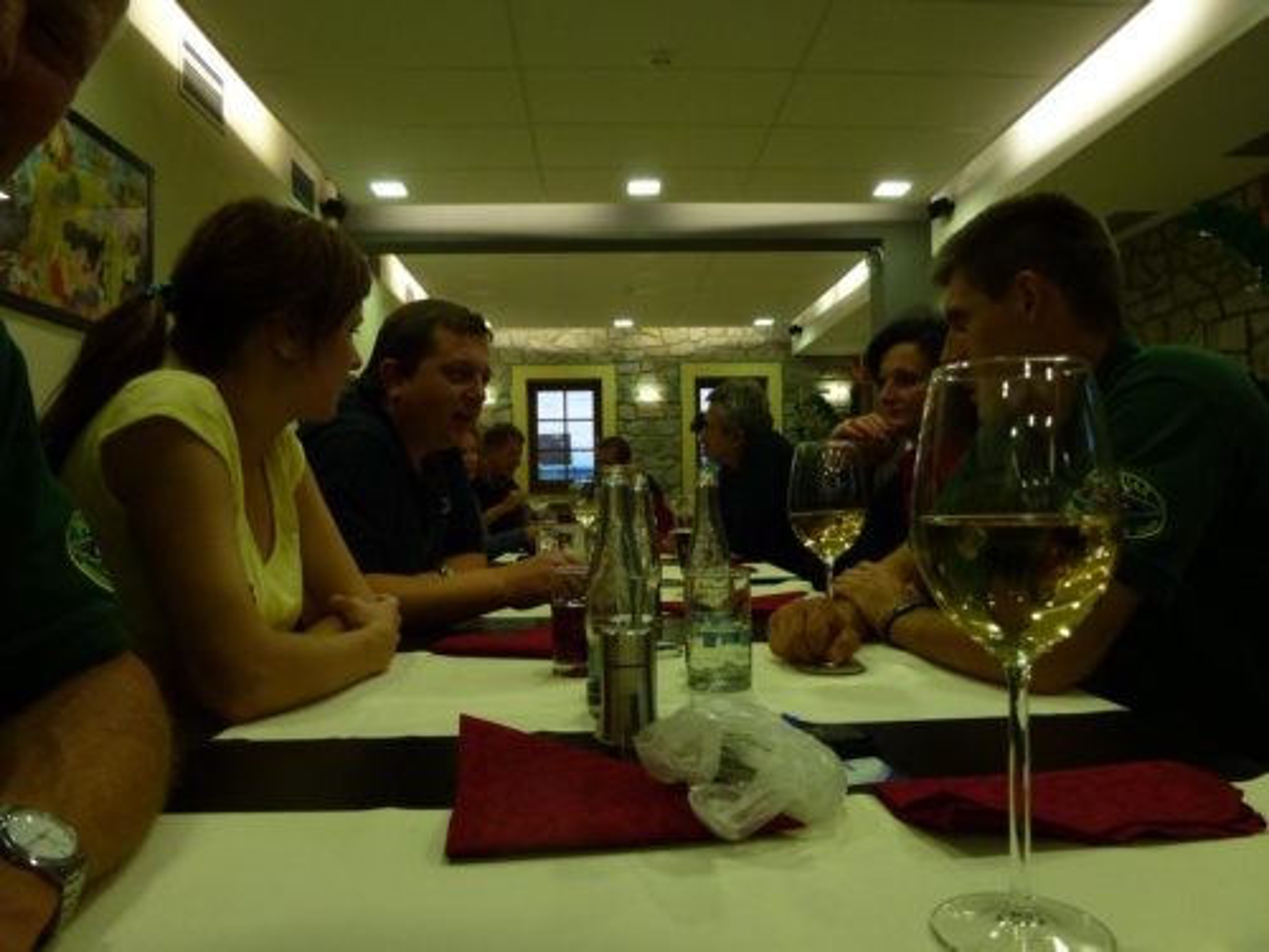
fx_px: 880
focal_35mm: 24
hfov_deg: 71.6
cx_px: 634
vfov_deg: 56.8
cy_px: 476
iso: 200
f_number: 3.3
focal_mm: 4.3
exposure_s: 1/50
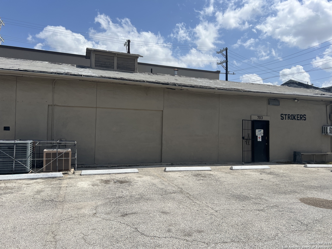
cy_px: 124
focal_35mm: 26
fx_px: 249
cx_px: 166
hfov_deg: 67.3
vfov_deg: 53.1
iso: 50
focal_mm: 5.7
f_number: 1.5
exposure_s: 1/7463
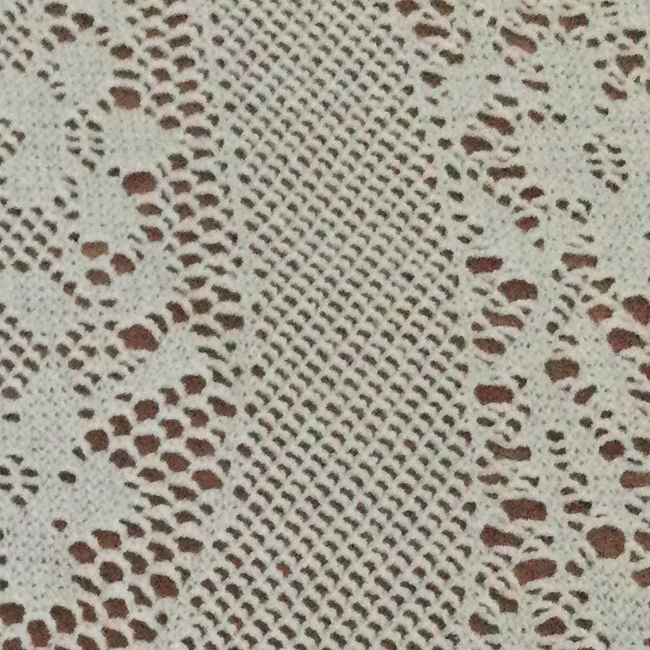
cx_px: -398
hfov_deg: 13.8
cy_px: 417
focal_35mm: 117
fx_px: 2486
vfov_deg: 14.9
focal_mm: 3.3
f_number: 2.4
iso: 250
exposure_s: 1/33
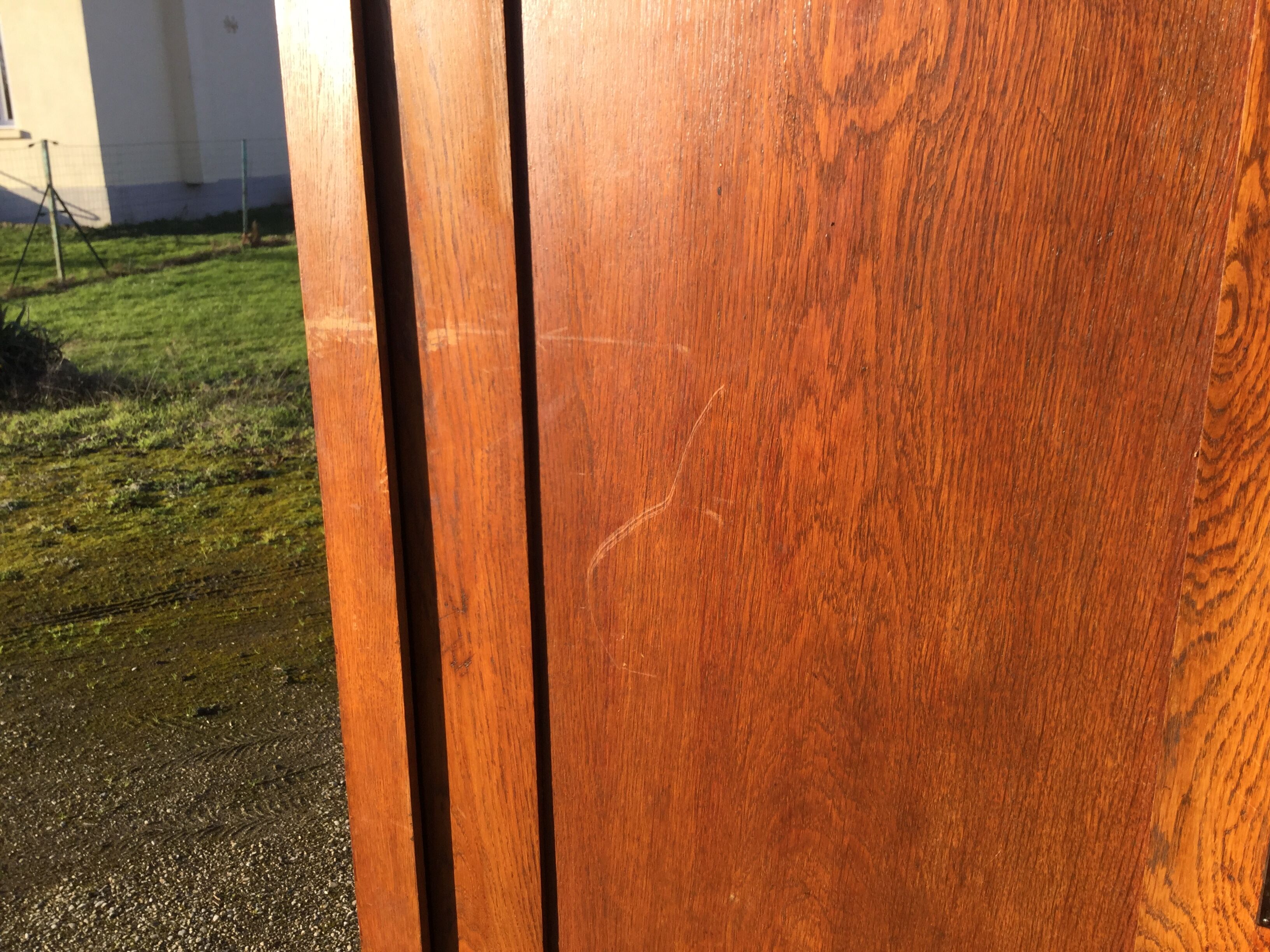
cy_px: 476
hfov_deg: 58.4
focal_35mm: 31
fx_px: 1137
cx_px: 635
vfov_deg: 45.4
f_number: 2.4
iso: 25
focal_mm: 3.3
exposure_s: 1/418
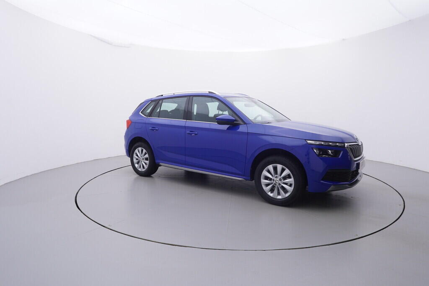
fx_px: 268
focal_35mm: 22
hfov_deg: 77.3
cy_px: 143
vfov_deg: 56.2
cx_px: 214
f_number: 5
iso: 200
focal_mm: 15
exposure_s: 1/80
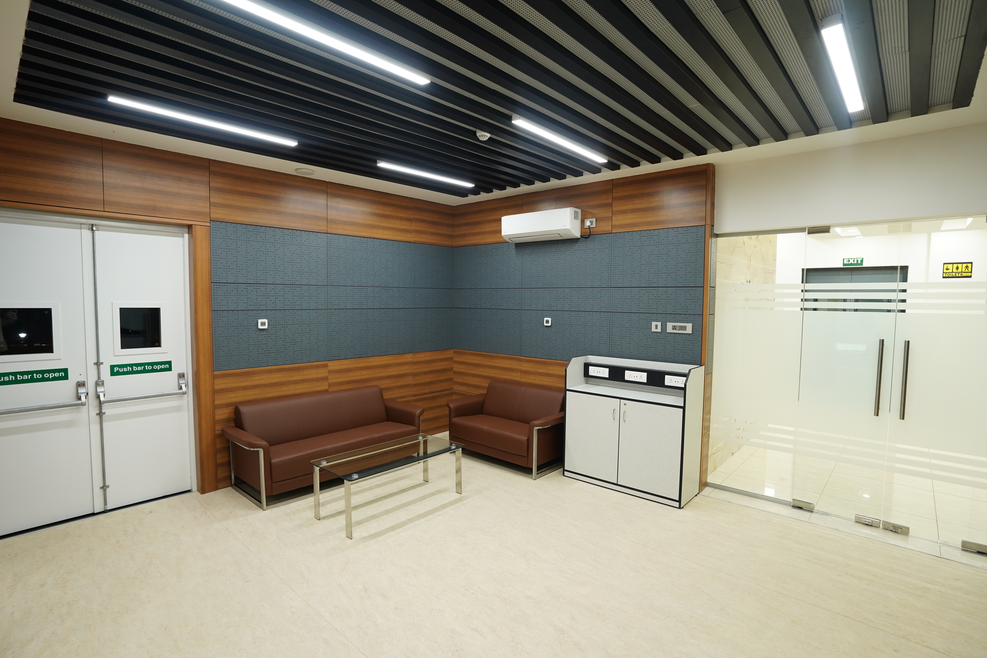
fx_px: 466
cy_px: 329
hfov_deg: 93.3
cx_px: 494
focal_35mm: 17
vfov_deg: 70.4
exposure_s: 1/100
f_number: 4.5
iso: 1250
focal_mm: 17
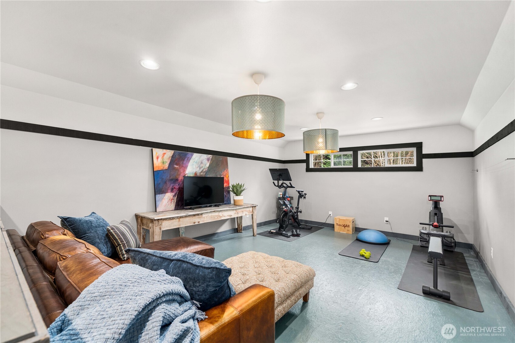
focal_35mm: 14
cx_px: 258
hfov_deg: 104.3
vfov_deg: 81.2
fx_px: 200
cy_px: 172
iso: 1000
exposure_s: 1/60
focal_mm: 14
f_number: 6.3
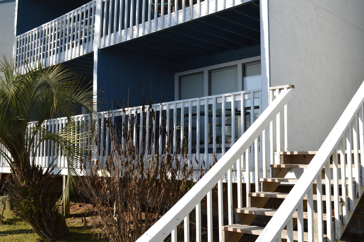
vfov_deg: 31.8
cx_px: 182
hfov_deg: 46.4
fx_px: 424
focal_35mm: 42
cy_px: 121
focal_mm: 28
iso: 100
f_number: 8
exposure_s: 1/200
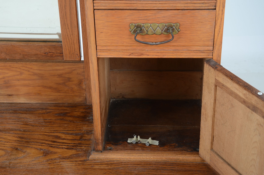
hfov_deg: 27.0
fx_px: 549
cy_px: 88
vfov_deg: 18.1
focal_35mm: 75
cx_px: 132
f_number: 8
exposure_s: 1/80
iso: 200
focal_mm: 50
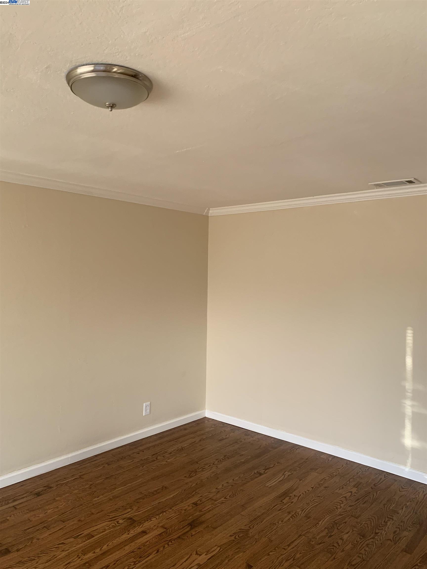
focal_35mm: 26
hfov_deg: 53.1
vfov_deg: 67.3
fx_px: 428
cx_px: 214
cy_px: 284
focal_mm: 4.25
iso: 100
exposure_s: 1/73
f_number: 1.8
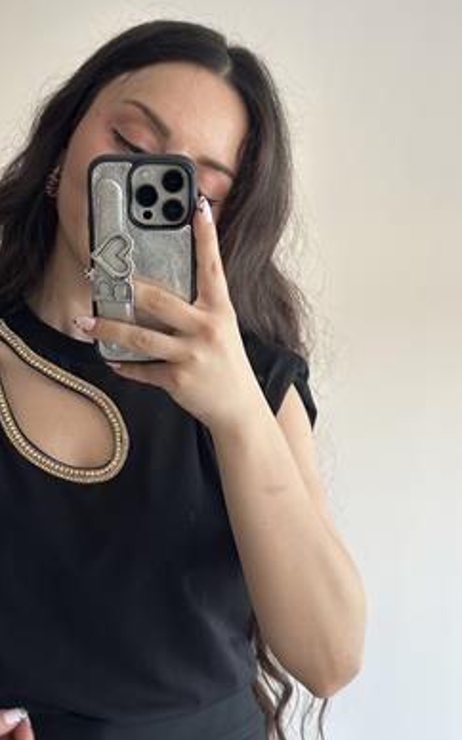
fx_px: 706
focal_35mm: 35
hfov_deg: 35.3
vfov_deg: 54.8
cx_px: 105
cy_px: 459
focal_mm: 6.86
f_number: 1.78
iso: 160
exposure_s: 1/121
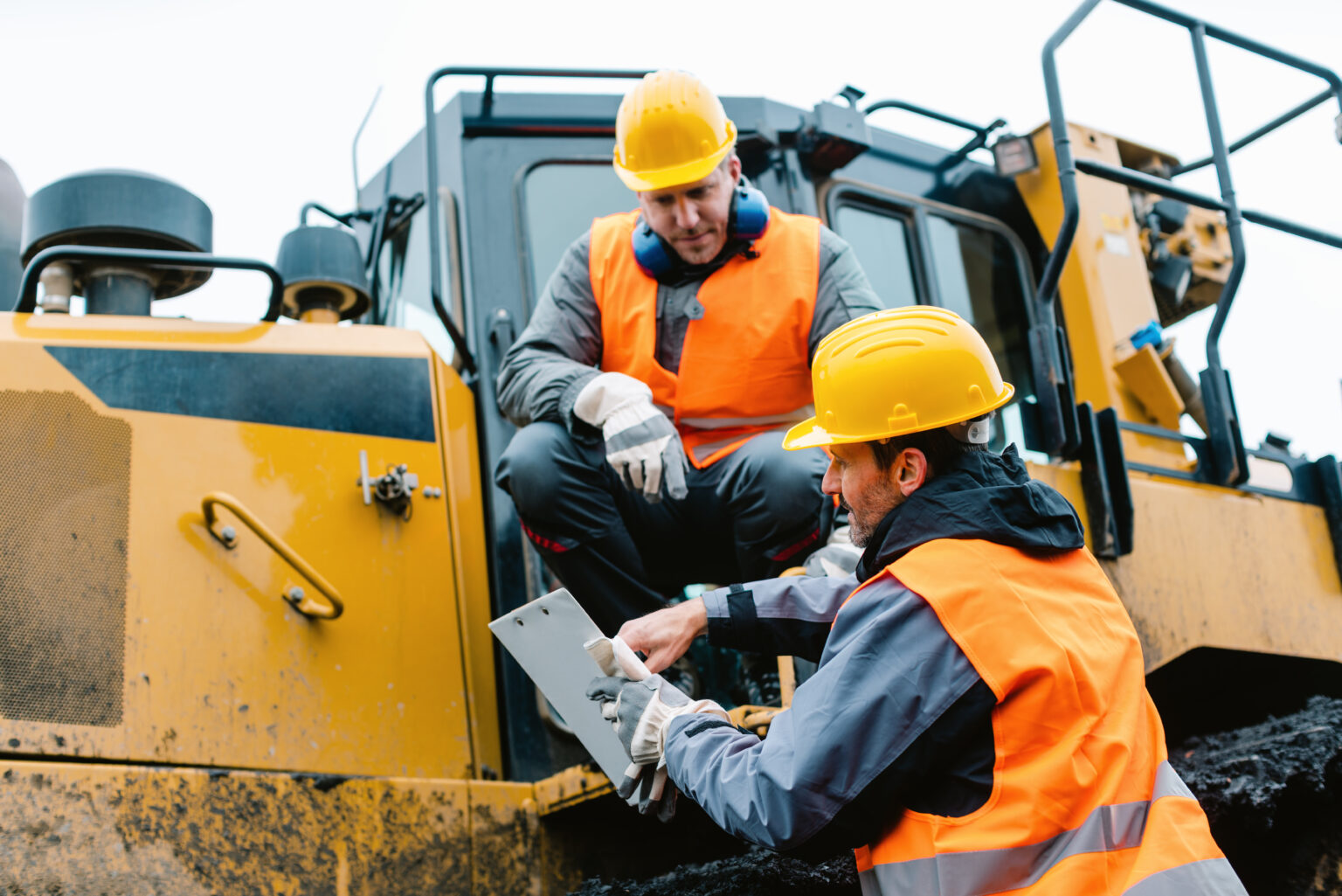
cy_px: 448
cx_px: 671
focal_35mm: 50
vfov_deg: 27.0
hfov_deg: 39.6
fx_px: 1864
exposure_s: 1/200
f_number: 2.8
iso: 100
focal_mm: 50
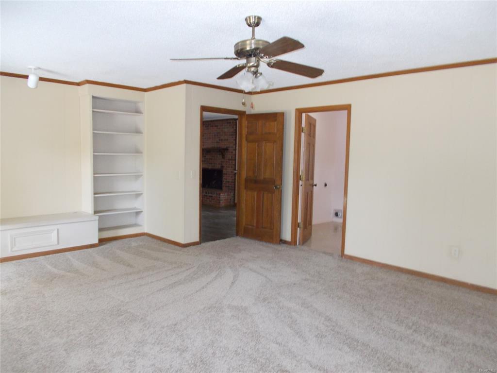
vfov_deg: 53.1
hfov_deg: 67.3
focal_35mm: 26
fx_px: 373
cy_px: 186
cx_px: 248
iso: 280
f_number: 3.2
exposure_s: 1/25
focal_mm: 4.6
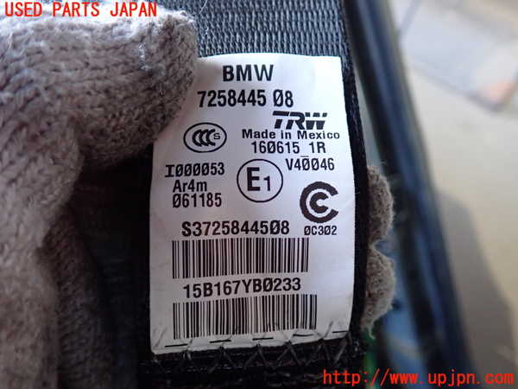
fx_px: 449
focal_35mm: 30
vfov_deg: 46.8
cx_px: 259
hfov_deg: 60.0
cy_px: 194
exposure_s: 1/30
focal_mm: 5.4
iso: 640
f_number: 2.3
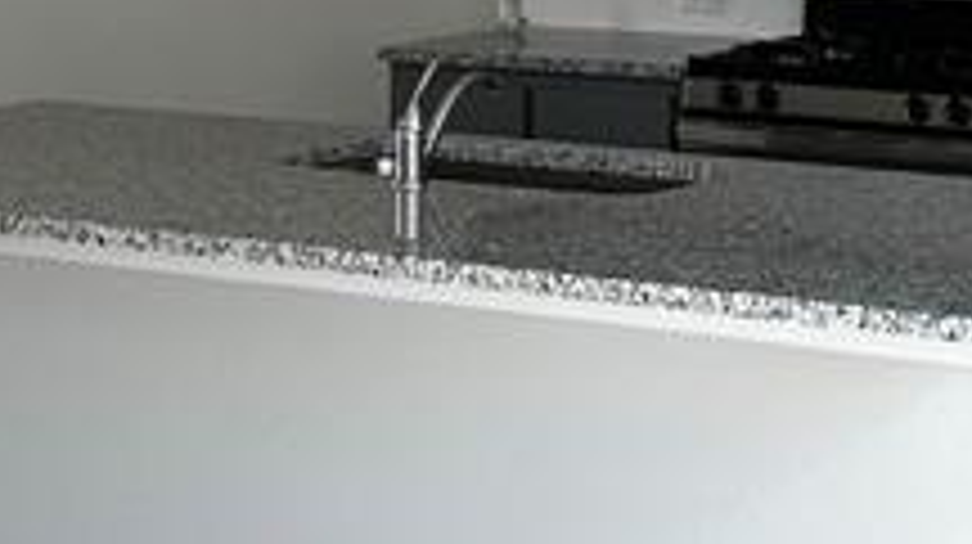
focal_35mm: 124
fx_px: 3193
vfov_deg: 9.5
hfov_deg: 17.3
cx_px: 549
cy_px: -198
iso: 80
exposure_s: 1/222
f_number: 1.78
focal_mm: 6.86
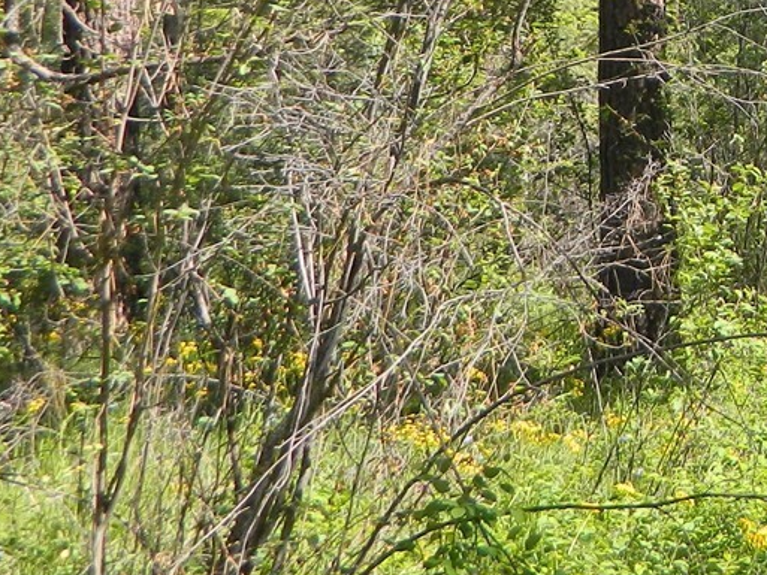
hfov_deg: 21.4
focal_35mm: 78
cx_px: 1118
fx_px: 1729
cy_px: -139
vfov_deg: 17.9
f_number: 3.1
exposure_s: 1/400
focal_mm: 4.5
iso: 80
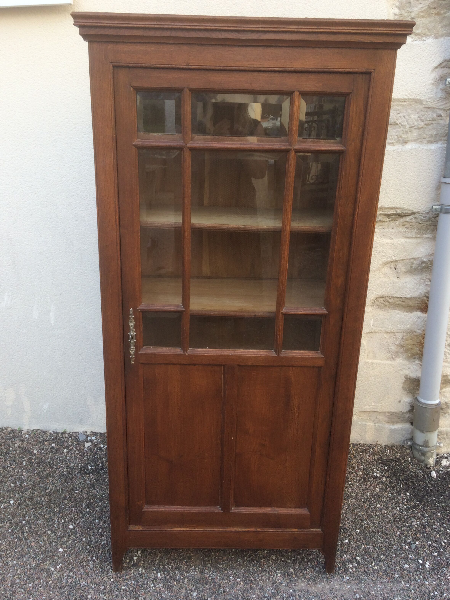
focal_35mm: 30
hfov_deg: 46.8
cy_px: 295
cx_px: 230
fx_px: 520
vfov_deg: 60.0
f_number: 2.2
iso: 32
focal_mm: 4.15
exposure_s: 1/293
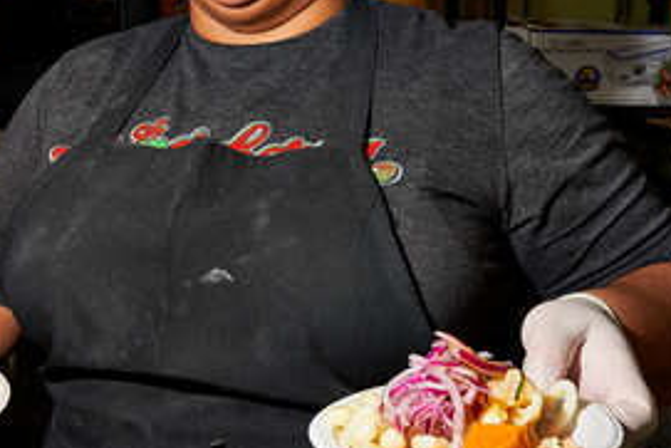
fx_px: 1156
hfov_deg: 31.8
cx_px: 171
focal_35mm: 62
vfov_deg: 21.7
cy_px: 109
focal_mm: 35
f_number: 11
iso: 400
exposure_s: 1/200
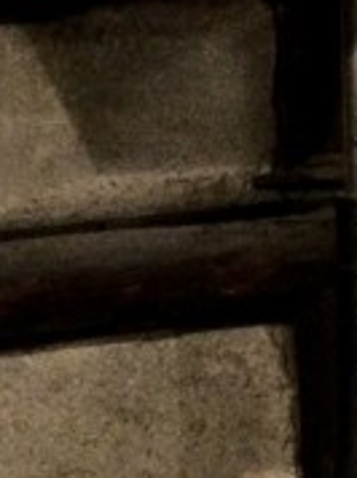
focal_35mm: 144
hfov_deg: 10.2
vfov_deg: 13.7
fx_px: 1985
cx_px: 376
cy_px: 125
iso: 1250
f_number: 2.2
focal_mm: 4.12
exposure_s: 1/15
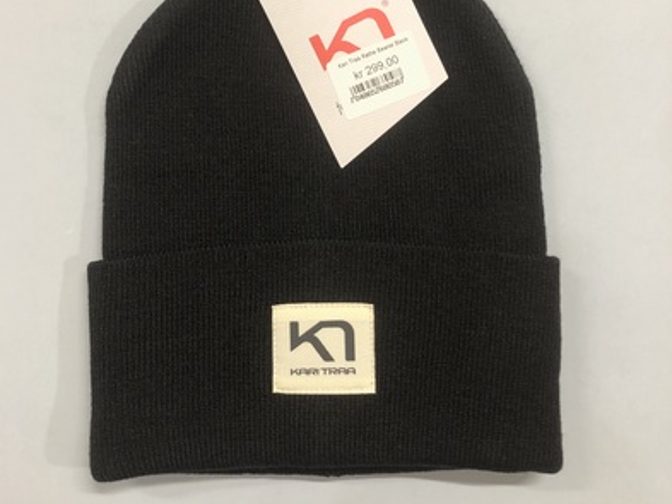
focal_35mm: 38
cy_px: 157
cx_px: 332
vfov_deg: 37.2
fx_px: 738
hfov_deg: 49.0
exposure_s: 1/25
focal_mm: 3.99
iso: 32
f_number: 1.8
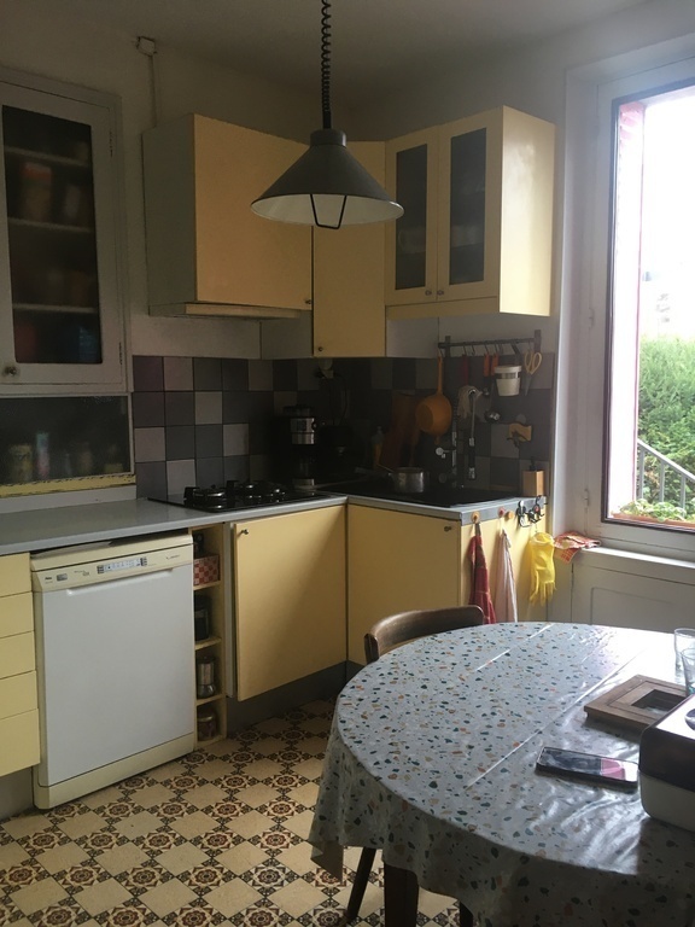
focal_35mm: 29
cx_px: 348
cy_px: 464
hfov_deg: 48.2
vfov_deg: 61.7
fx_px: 776
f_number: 2.2
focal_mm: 4.15
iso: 80
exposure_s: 1/33
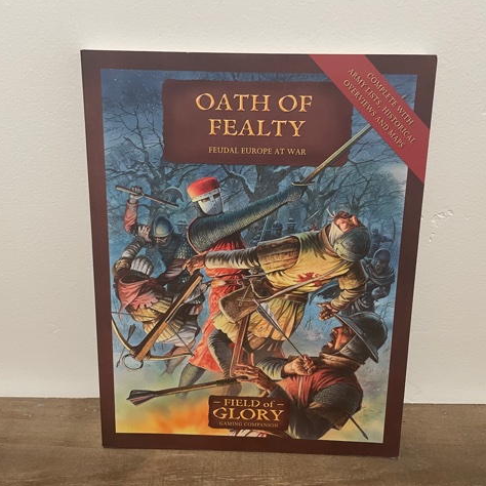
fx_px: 492
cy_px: 243
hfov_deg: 52.5
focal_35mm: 31
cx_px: 241
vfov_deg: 52.5
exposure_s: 1/60
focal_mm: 4.2
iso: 250
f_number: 1.6
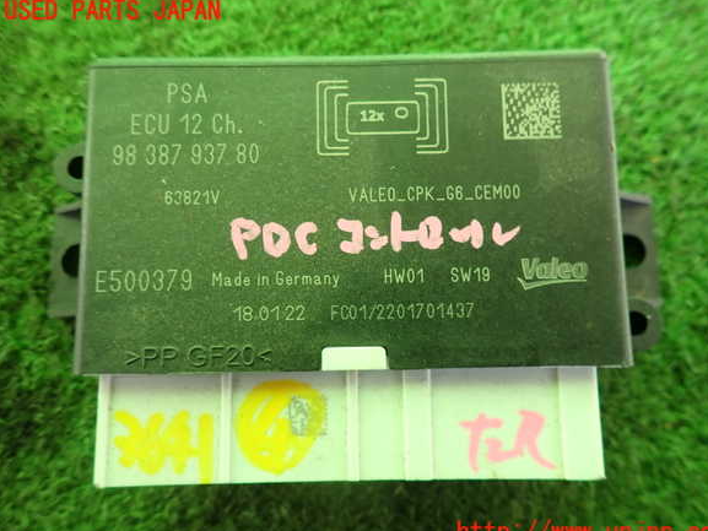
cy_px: 272
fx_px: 532
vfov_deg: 53.1
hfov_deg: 67.3
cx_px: 366
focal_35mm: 26
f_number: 2
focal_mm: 4.5
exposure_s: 1/60
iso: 160
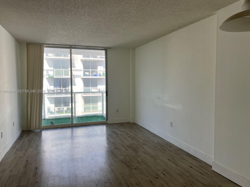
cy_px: 92
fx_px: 195
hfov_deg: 65.3
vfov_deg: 51.4
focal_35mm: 27
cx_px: 125
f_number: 1.5
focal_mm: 5.7
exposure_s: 1/438
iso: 50
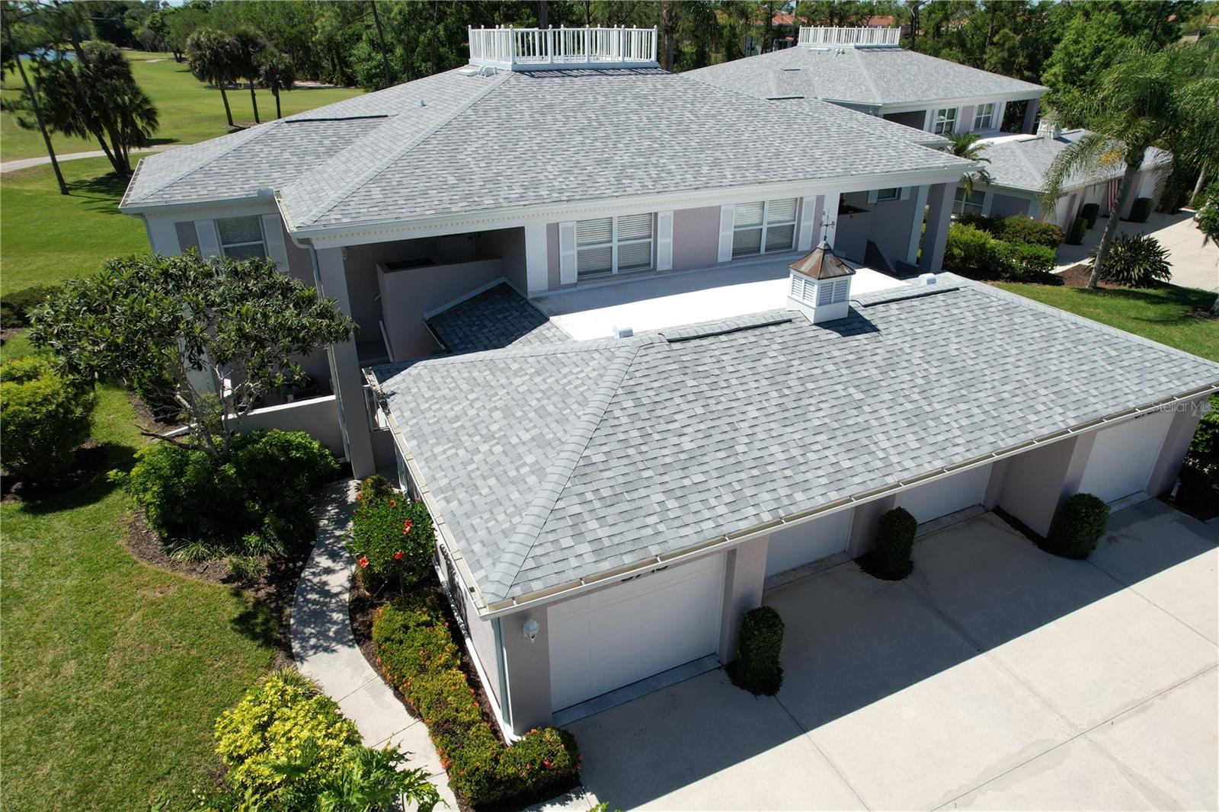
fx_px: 745
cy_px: 406
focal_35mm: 22
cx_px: 610
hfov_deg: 78.6
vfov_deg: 57.2
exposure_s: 1/2000
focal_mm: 8.38
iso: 100
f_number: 2.8
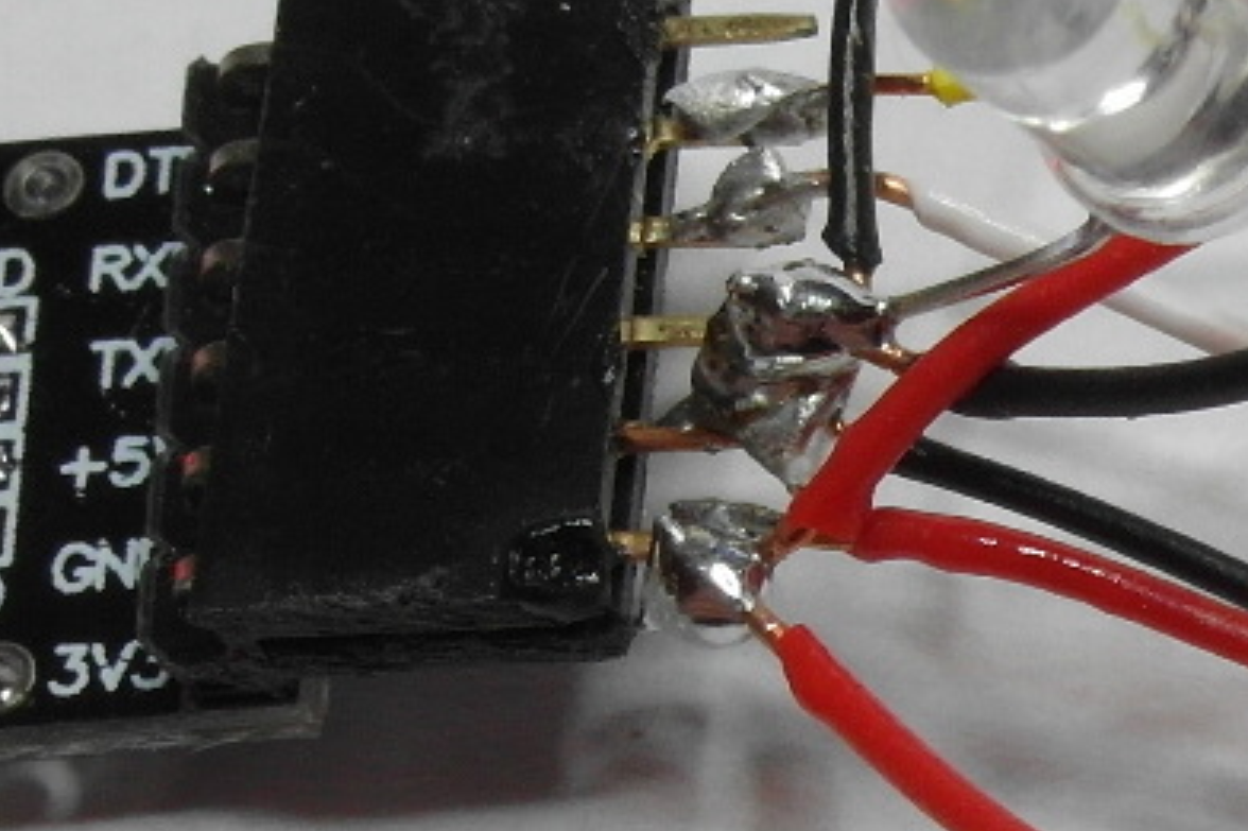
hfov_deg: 17.4
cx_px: 2028
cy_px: 1140
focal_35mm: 102
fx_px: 3534
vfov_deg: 12.9
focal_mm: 5.2
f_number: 6.1
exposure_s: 1/45
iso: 200
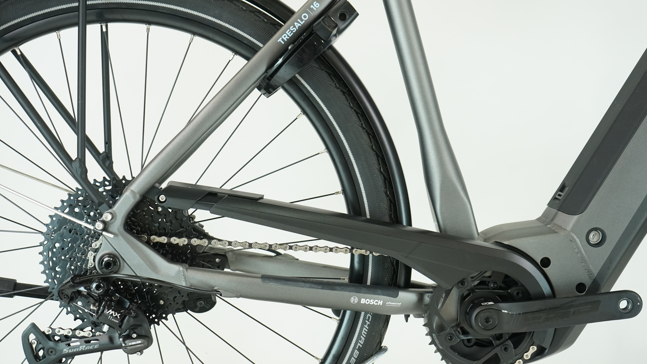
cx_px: 326
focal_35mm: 50
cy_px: 190
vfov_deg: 24.0
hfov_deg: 41.3
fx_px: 858
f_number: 5
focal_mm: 47
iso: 1600
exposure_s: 1/200
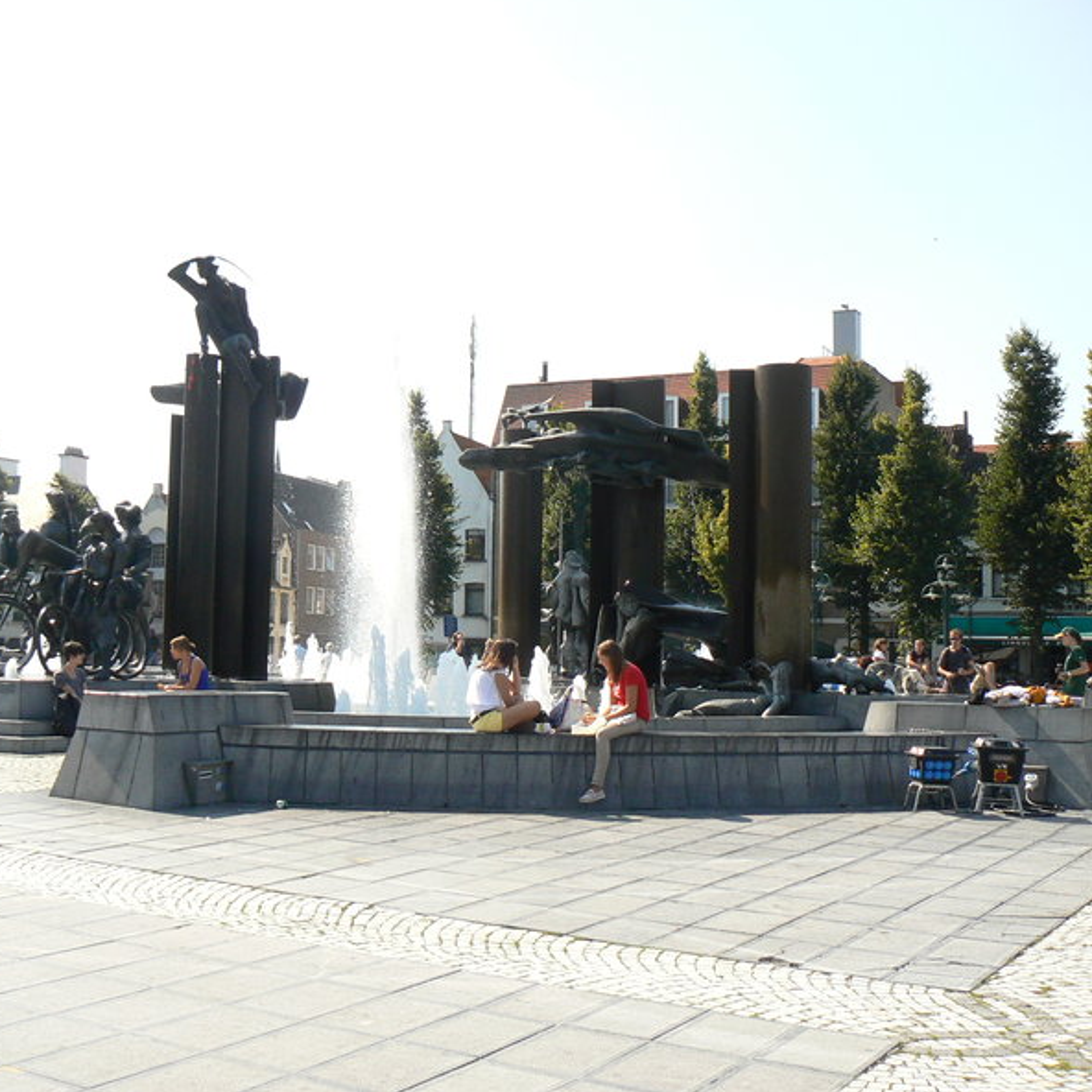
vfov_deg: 39.2
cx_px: 386
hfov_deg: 38.8
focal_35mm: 43
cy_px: 540
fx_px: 1535
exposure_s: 1/1000
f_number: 3.6
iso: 100
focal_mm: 6
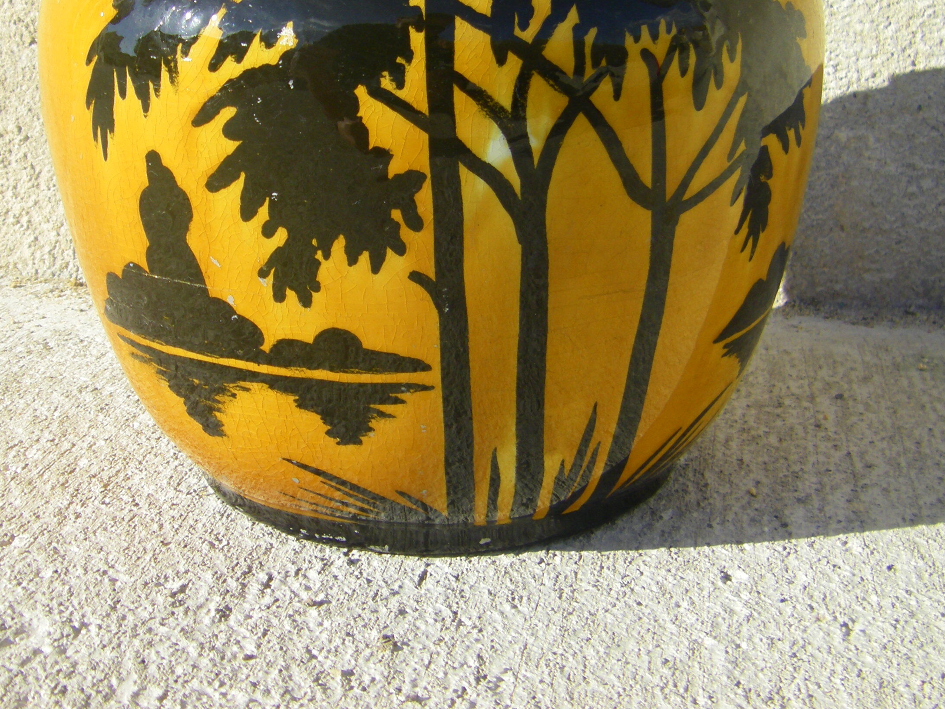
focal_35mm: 57
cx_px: 402
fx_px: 1556
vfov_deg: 25.6
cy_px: 251
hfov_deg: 33.7
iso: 64
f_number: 7
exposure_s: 1/125
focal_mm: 6.3
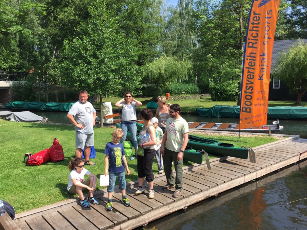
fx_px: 266
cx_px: 151
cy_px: 115
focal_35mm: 30
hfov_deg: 60.0
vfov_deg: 46.8
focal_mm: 4.15
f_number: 2.2
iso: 32
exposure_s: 1/1014
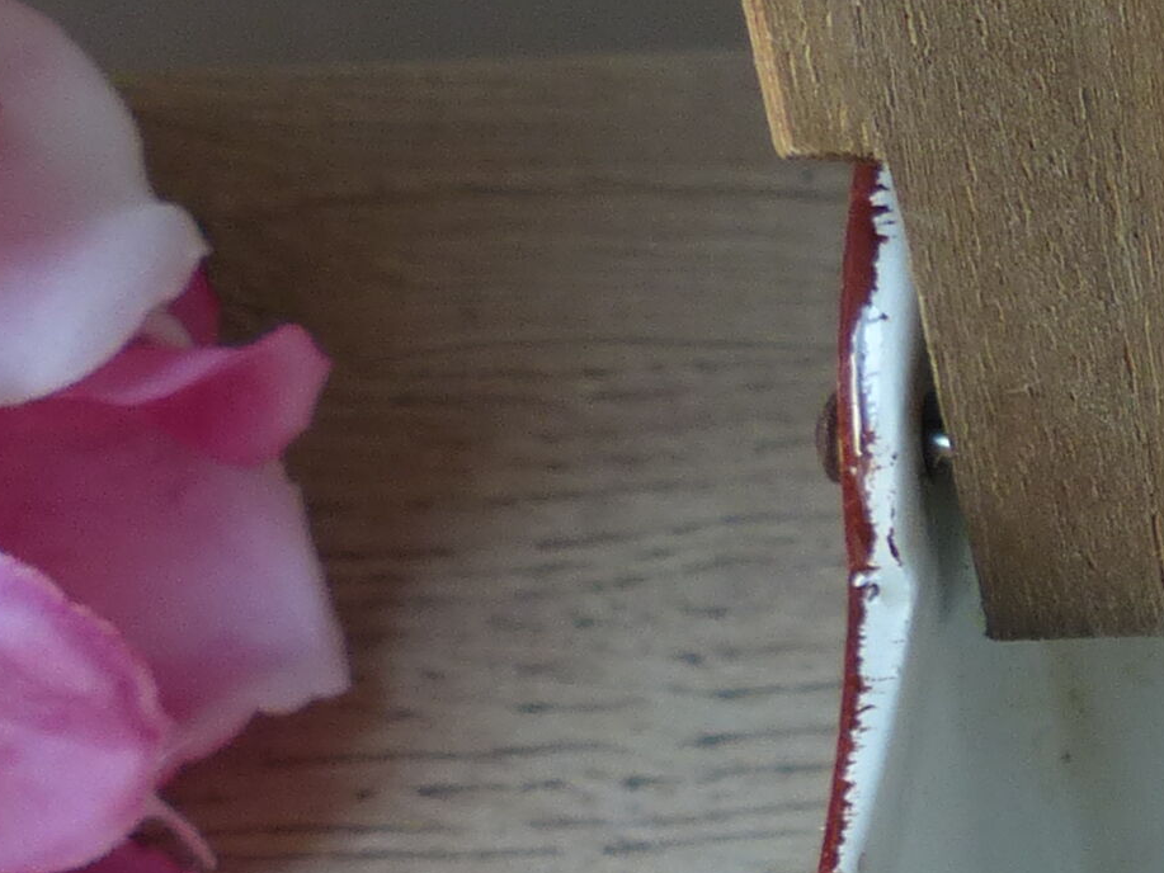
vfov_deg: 13.4
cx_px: 1852
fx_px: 3666
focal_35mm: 109
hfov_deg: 16.2
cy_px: 926
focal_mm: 4.5
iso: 100
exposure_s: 1/60
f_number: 2.8
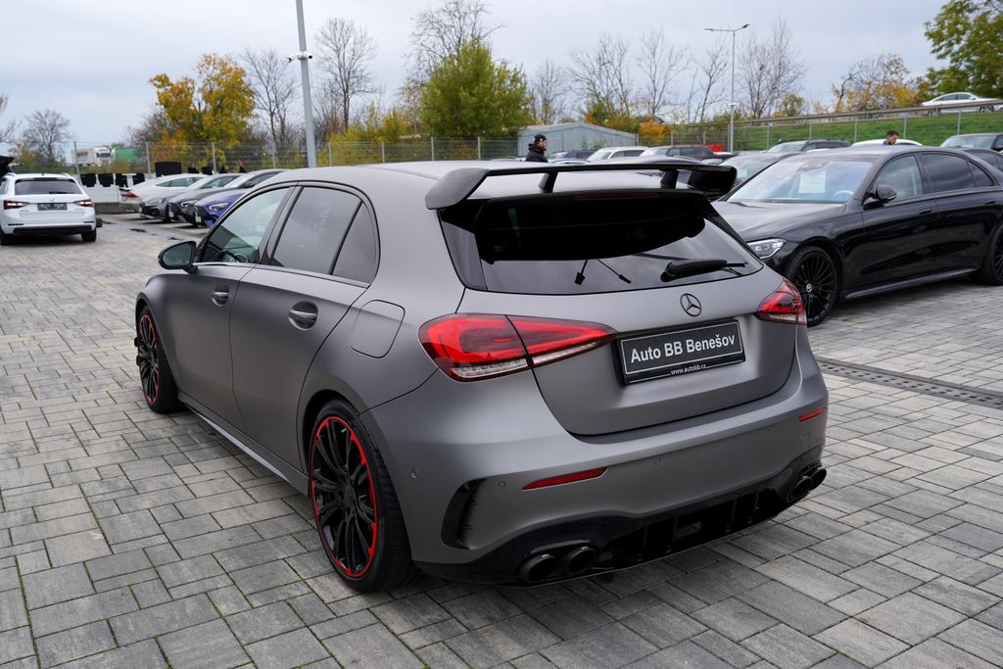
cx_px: 502
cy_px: 334
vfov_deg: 42.3
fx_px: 864
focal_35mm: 31
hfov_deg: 60.3
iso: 100
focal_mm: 31
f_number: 5
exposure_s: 1/125
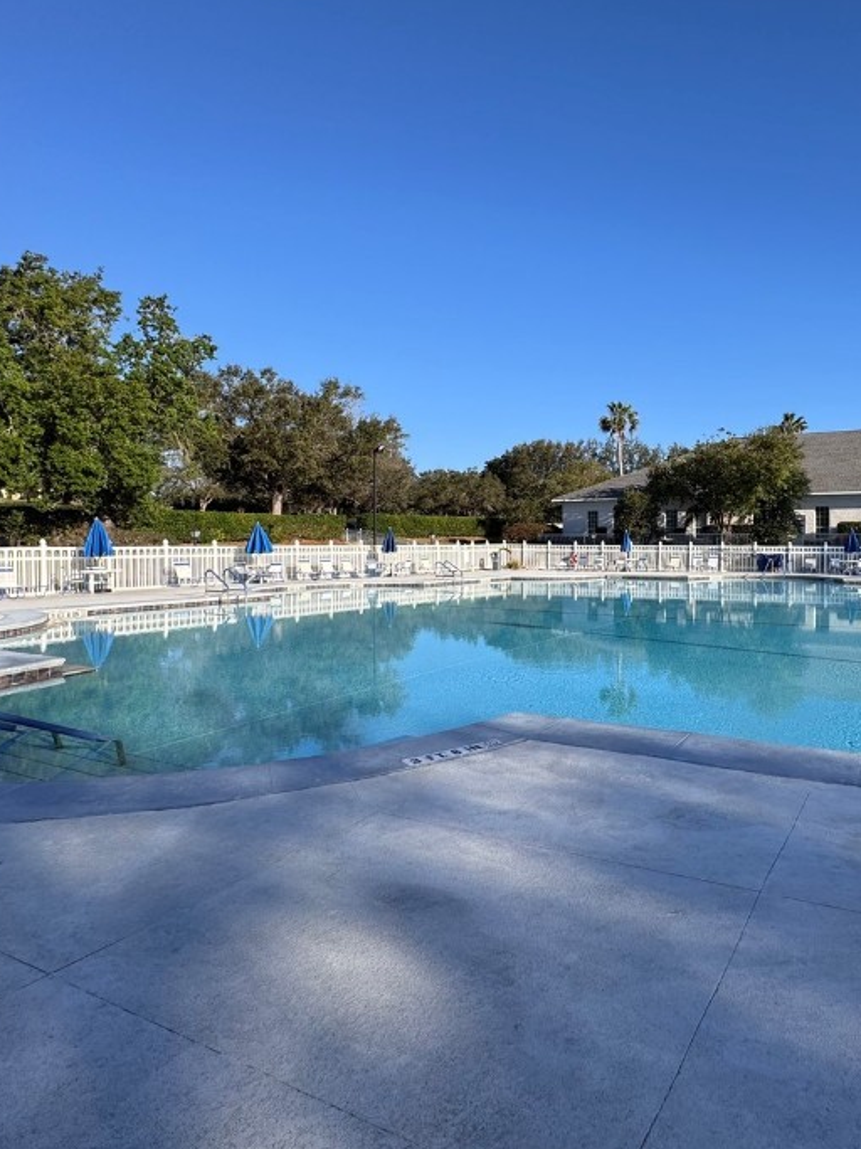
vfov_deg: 78.9
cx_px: 621
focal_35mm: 21
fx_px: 697
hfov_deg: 60.7
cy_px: 547
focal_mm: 2.22
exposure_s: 1/1709
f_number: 2.2
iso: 40
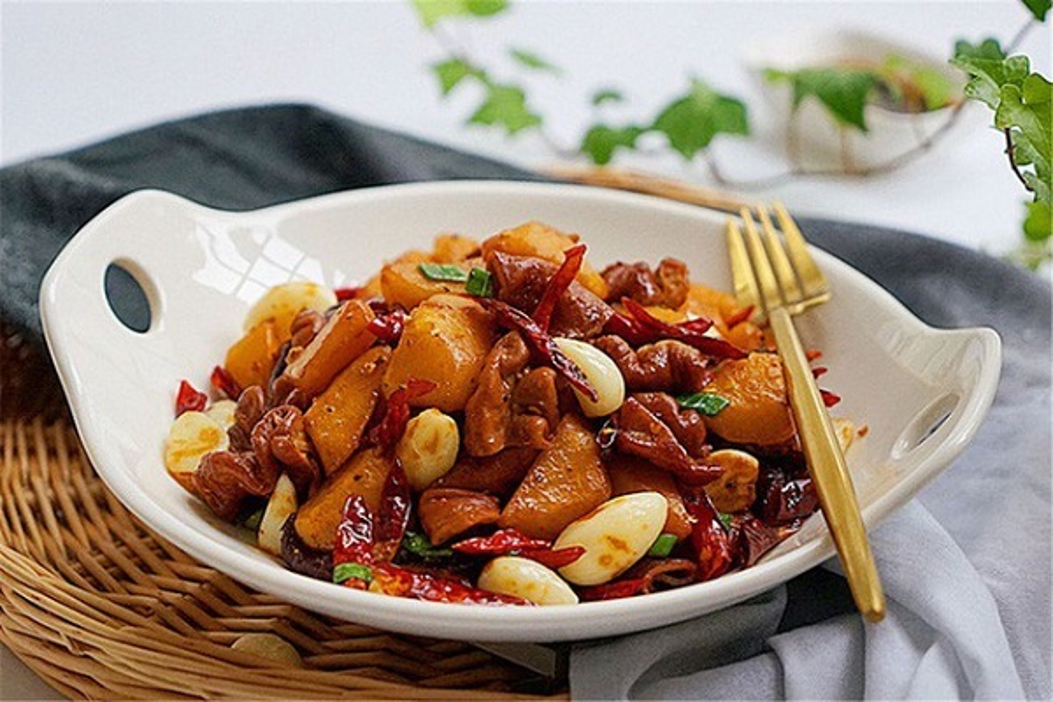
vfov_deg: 15.7
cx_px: 526
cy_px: 351
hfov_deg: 23.4
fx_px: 2545
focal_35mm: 87
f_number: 4
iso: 1600
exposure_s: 1/160
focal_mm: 58
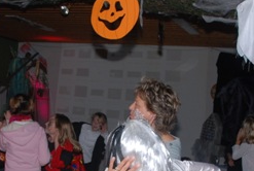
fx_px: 495
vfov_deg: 19.4
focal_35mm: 70
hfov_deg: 28.7
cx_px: 108
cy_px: 135
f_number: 5
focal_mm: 18
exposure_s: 1/60
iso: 200
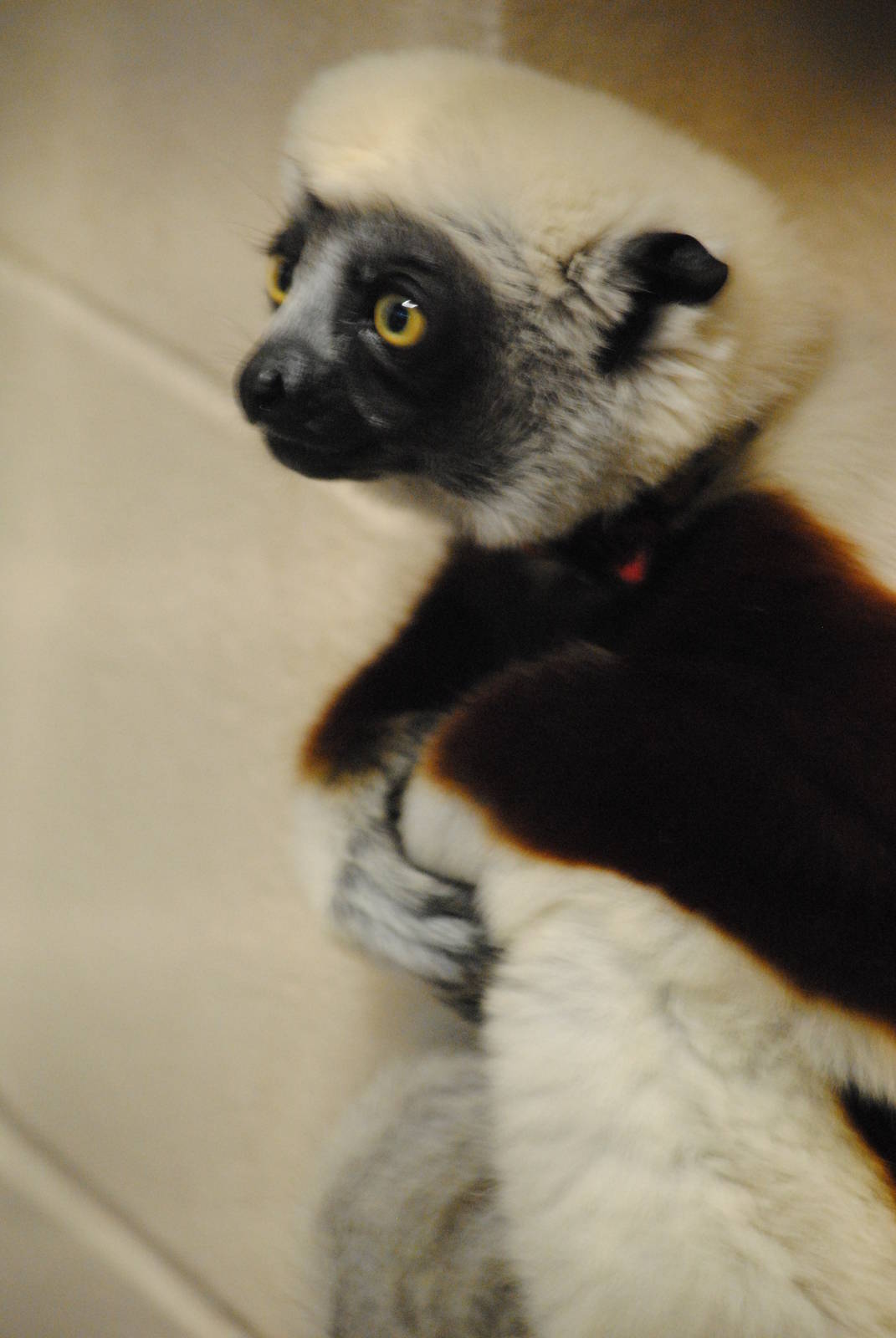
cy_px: 669
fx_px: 6980
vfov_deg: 11.0
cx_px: 448
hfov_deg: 7.3
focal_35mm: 188
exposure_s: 1/15
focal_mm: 125
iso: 1600
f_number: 4.8
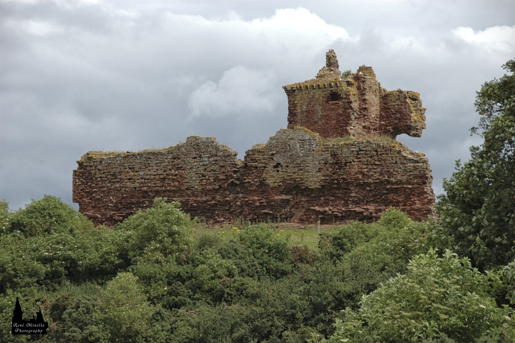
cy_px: 172
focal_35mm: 168
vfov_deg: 8.2
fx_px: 2401
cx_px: 258
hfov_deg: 12.2
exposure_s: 1/800
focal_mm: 112
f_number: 7.1
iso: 200
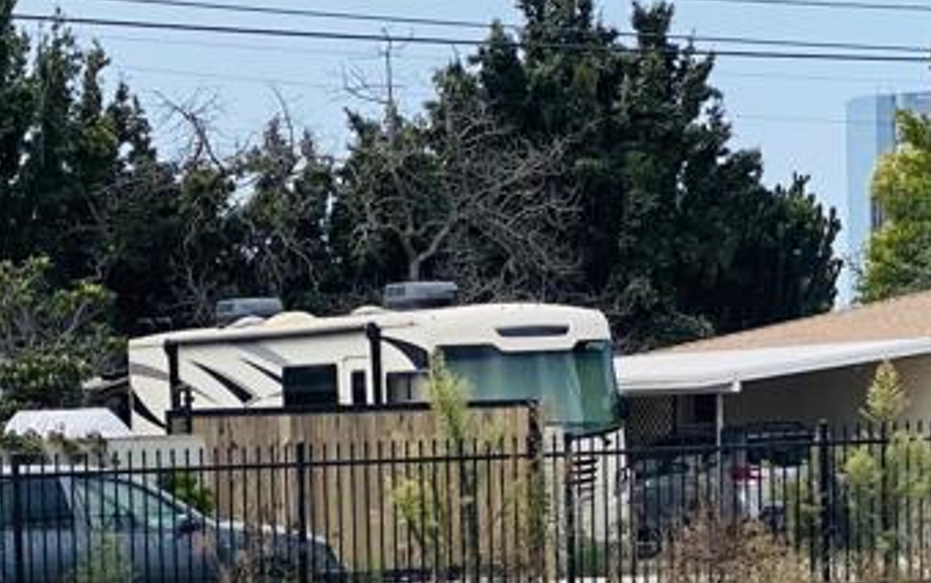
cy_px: 810
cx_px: 151
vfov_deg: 7.8
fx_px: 4215
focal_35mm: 166
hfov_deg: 12.5
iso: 20
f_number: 2
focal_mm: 6
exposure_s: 1/1546
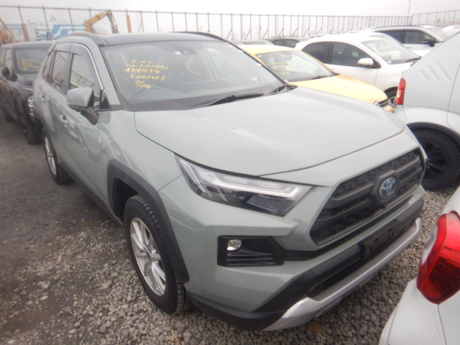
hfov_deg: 71.6
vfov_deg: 56.8
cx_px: 230
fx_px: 319
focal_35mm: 24
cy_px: 172
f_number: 2.8
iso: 125
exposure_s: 1/200
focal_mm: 4.3
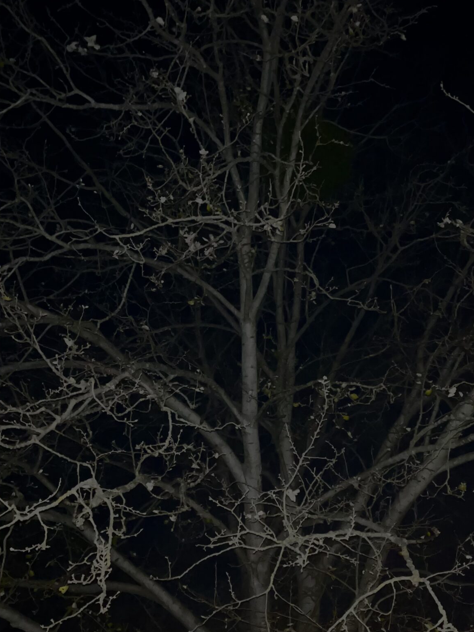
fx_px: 785
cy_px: 427
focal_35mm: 43
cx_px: 302
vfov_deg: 43.2
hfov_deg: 33.4
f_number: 1.6
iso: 4000
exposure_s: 1/4
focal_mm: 5.1
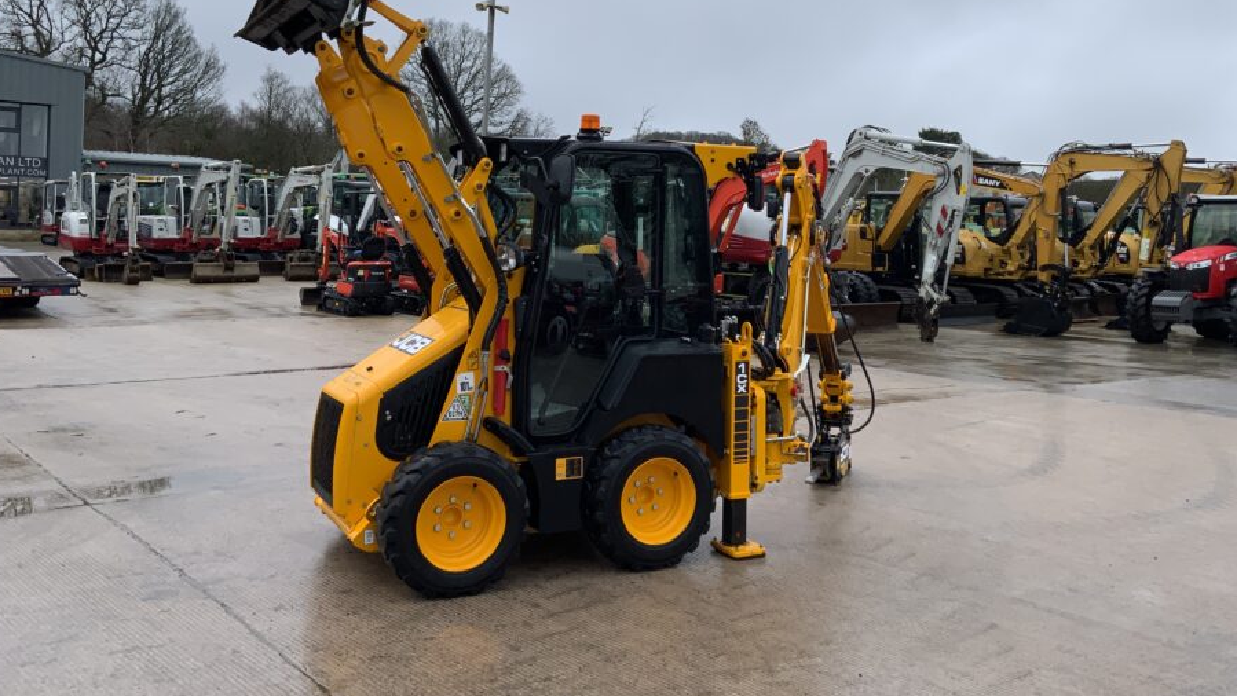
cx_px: 643
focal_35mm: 36
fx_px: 1181
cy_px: 201
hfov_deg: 55.3
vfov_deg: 32.4
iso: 16
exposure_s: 1/457
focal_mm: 3
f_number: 1.8
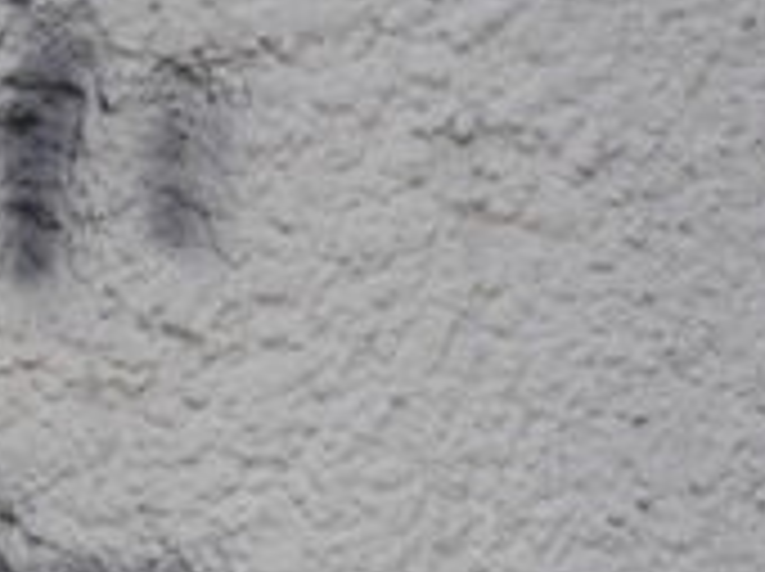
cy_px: 500
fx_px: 2913
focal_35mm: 132
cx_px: -252
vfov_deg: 11.1
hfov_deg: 14.3
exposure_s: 1/40
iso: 100
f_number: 2.8
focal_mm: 5.8
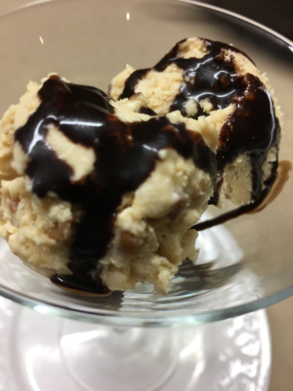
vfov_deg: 61.7
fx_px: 327
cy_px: 196
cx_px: 146
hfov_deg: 48.2
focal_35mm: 29
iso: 32
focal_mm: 4.15
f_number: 2.2
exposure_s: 1/33
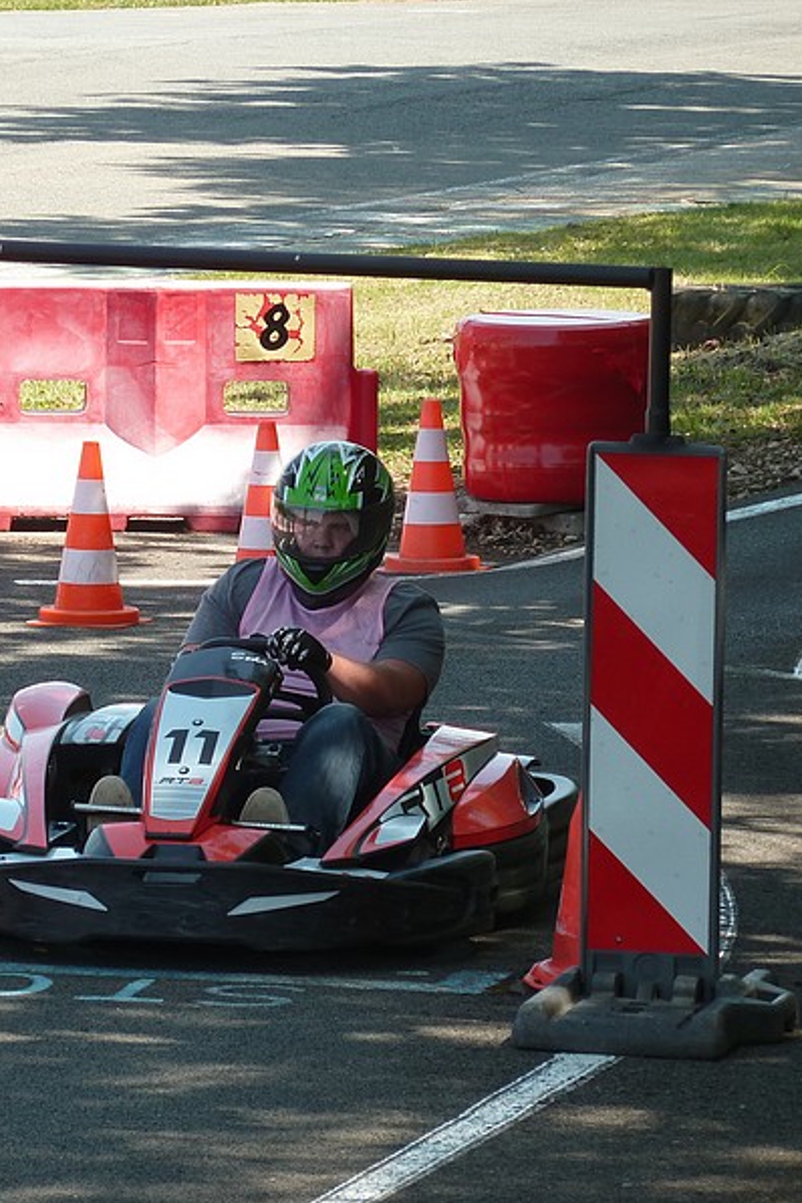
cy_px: 603
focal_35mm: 337
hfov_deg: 4.1
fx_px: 11261
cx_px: 212
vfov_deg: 6.1
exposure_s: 1/125
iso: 80
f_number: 4.7
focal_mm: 39.7
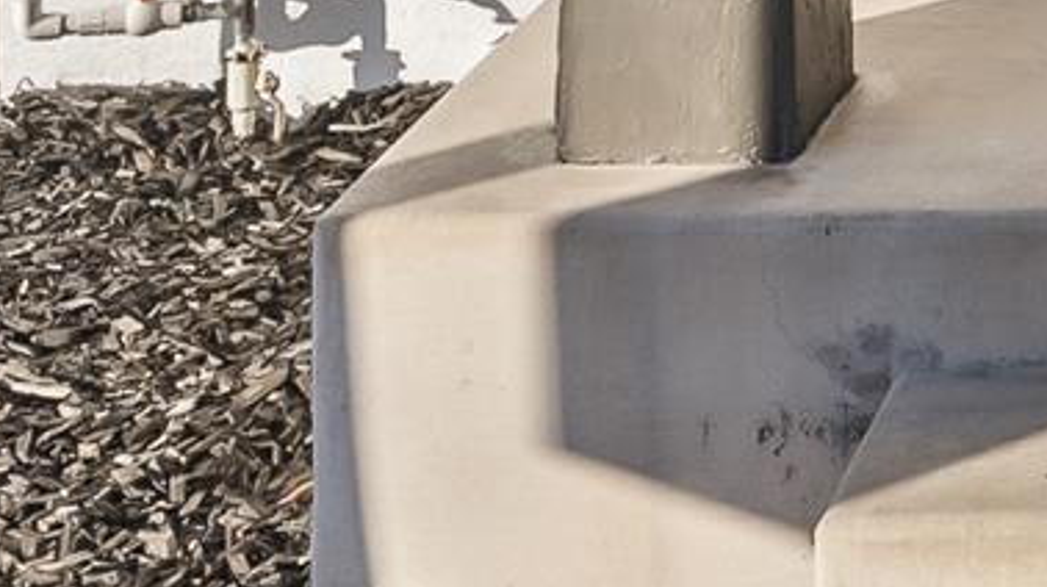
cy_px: -997
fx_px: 3079
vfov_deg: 9.3
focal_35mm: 111
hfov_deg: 16.6
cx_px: 1787
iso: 400
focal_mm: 16
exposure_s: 1/320
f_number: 9
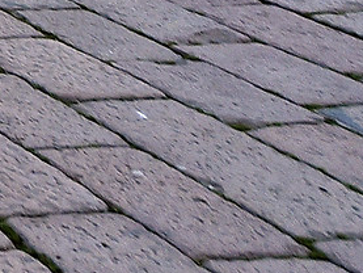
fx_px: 1049
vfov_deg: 11.0
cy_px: -488
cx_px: -755
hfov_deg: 11.1
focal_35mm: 100
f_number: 7.1
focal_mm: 12
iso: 1000
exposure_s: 1/80
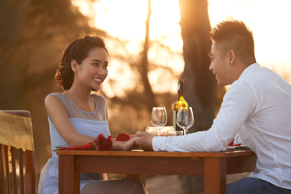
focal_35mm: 170
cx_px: 146
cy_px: 97
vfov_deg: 8.1
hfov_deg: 12.1
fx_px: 1374
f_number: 4.8
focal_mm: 170
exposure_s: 1/250
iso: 200
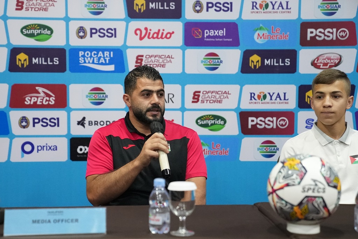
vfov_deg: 19.5
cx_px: 179
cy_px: 120
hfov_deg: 28.8
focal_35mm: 70
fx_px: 696
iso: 12800
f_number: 2.8
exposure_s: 1/40
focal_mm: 70
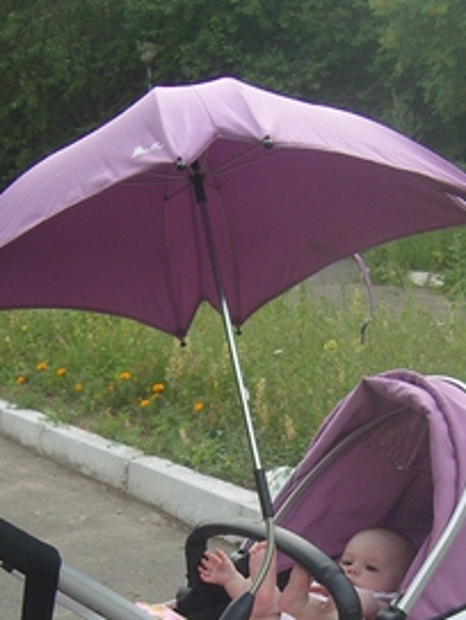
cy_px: 577
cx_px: 289
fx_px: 1236
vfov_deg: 27.0
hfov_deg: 21.3
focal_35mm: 69
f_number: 2.8
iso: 100
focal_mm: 7.3
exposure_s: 1/200
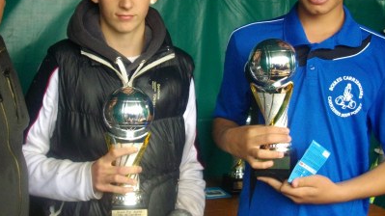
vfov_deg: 18.1
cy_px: 52
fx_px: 673
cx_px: 155
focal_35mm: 66
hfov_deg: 31.8
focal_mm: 6.2
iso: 200
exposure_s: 1/80
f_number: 2.8
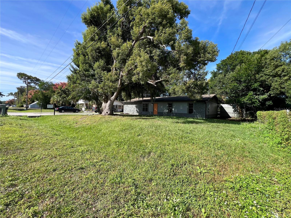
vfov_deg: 89.9
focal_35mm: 13
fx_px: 109
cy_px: 109
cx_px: 146
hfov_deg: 106.2
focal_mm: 1.57
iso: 32
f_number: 1.8
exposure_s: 1/630
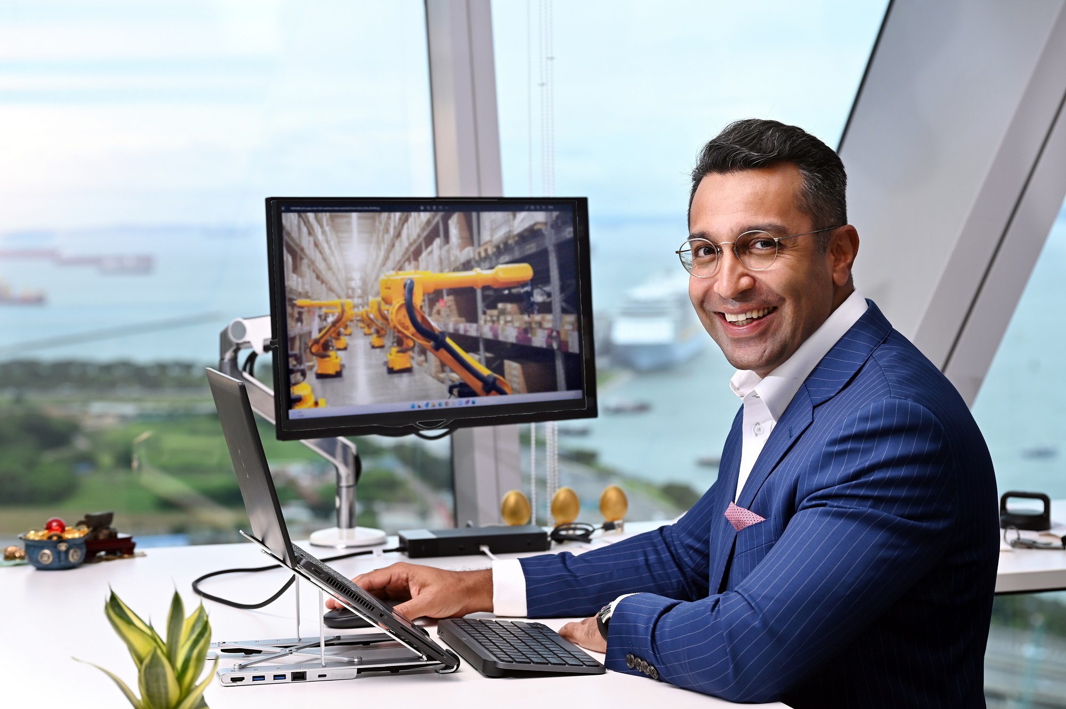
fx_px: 2101
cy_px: 354
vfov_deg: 19.2
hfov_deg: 28.5
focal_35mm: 71
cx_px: 533
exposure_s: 1/160
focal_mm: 71
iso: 160
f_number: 5
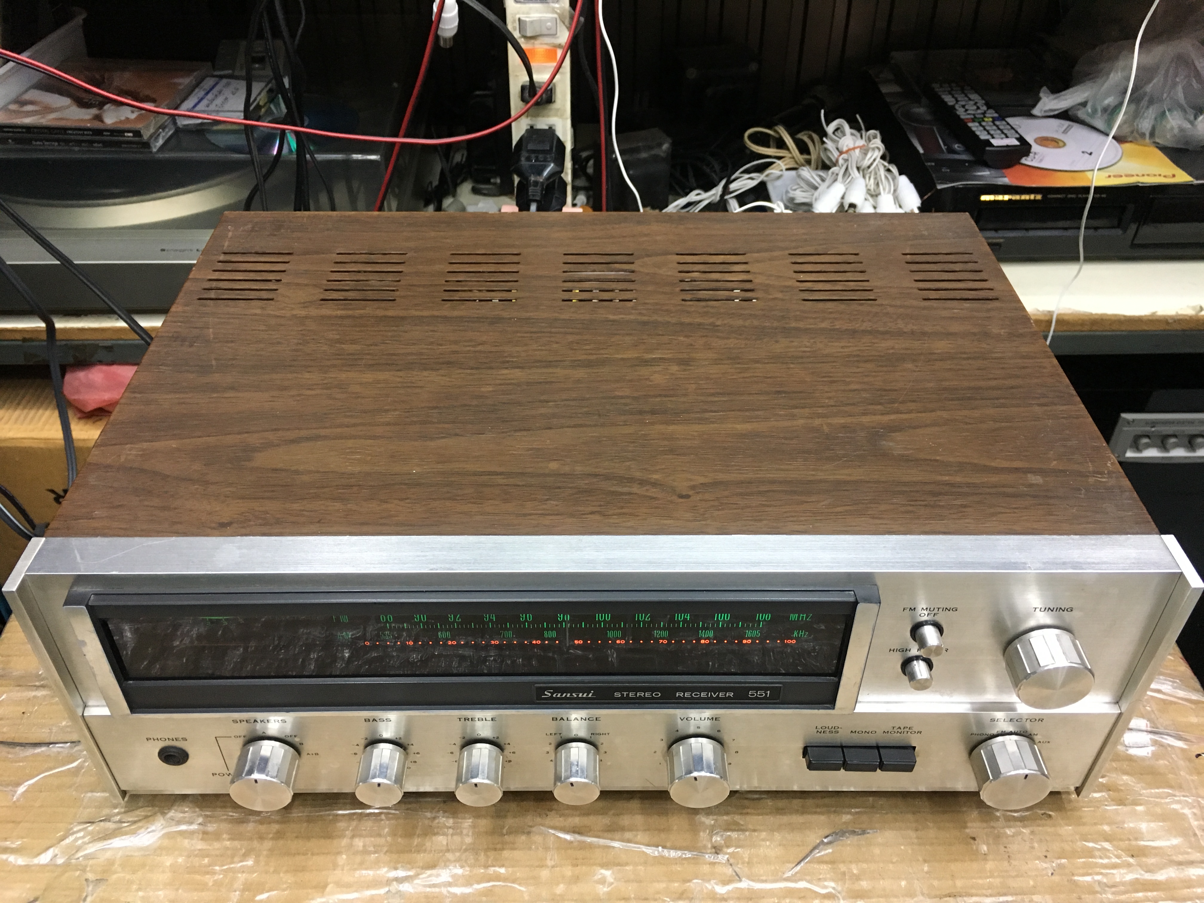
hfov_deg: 61.7
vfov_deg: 48.2
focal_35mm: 29
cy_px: 452
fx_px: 1009
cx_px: 602
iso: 160
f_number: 2.2
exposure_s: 1/33
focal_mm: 4.15
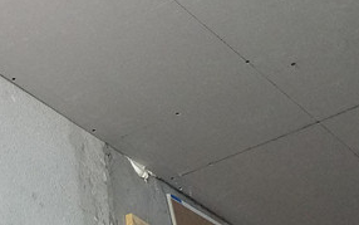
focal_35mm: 77
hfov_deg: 24.8
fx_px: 754
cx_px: -44
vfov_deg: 15.6
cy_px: -112
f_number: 1.7
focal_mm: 4.2
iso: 250
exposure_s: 1/25
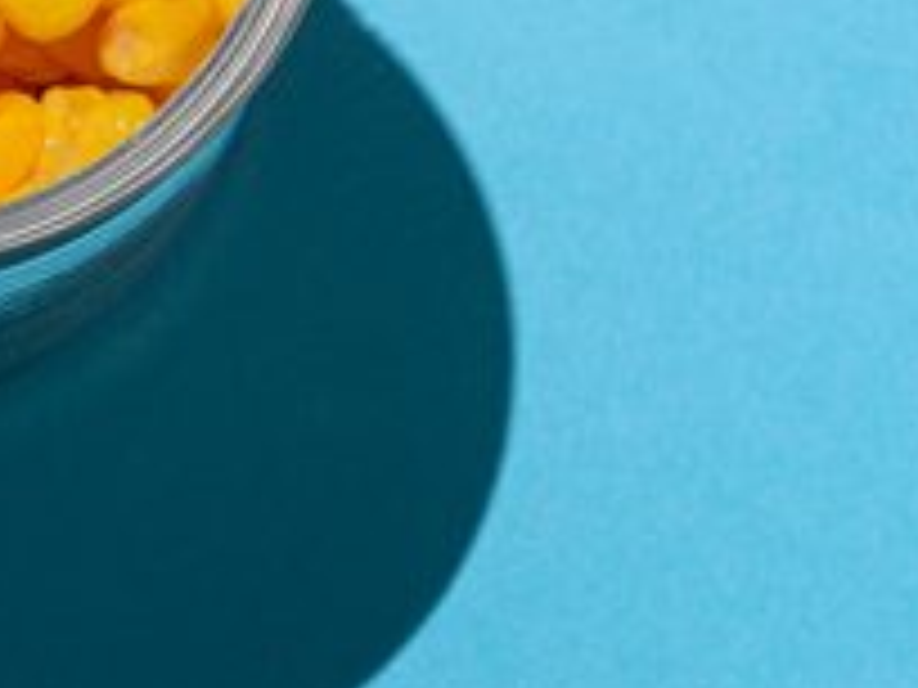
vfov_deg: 7.4
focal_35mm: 198
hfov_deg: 9.8
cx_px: -324
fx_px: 5251
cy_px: -106
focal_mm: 60
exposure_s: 1/160
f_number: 11
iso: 50
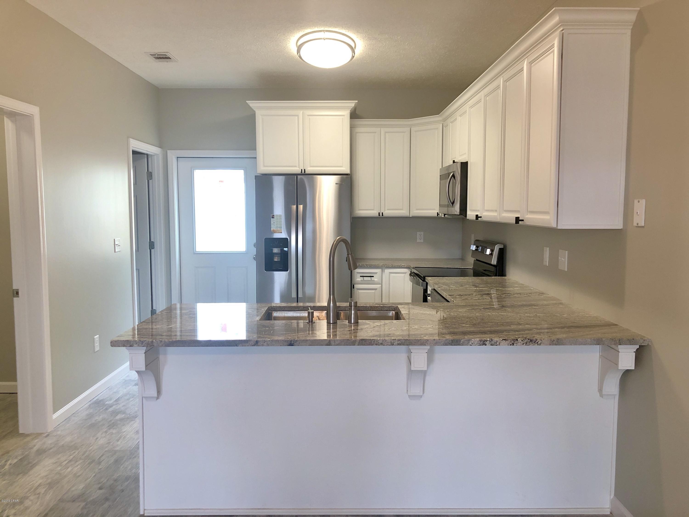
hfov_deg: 63.4
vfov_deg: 49.7
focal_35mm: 28
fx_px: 557
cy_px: 258
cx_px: 344
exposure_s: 1/30
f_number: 1.8
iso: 25
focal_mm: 3.99
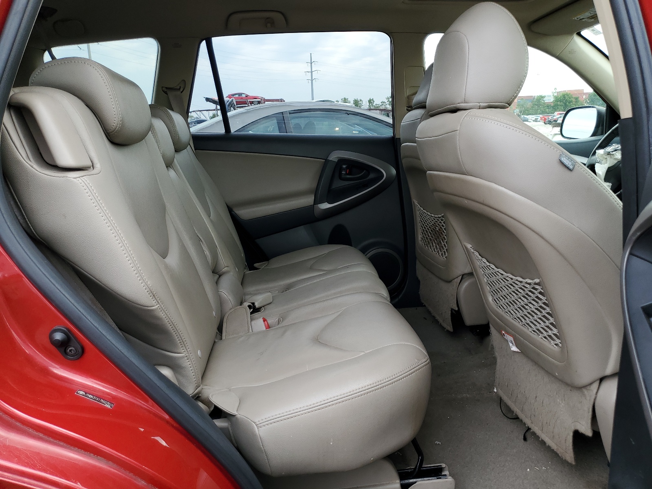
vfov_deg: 53.1
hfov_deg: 67.3
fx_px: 490
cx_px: 326
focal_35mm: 26
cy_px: 244
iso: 50
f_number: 1.5
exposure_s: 1/286
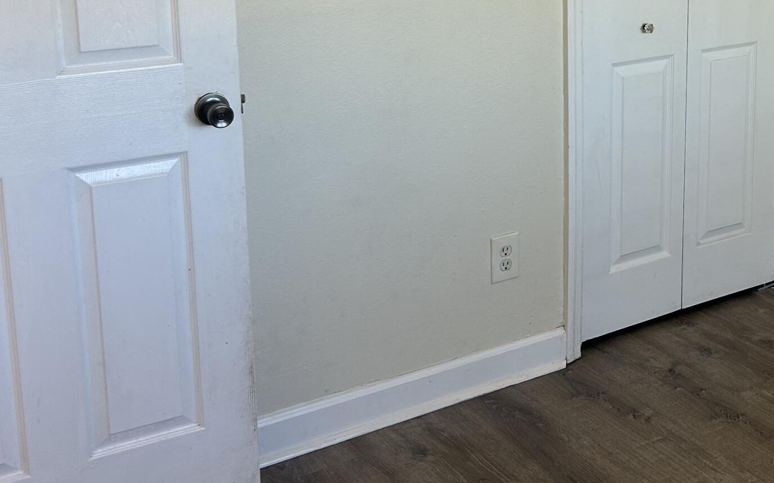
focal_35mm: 60
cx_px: 740
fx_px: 1266
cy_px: 73
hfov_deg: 31.9
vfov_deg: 21.3
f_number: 1.5
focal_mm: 5.7
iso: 50
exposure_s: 1/121
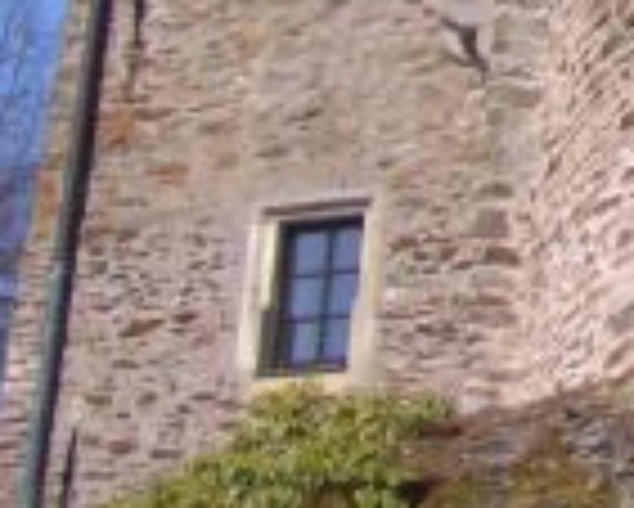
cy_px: -499
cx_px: 1646
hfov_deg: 8.8
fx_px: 3643
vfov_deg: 7.7
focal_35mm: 194
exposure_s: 1/400
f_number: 4.3
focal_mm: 5.8
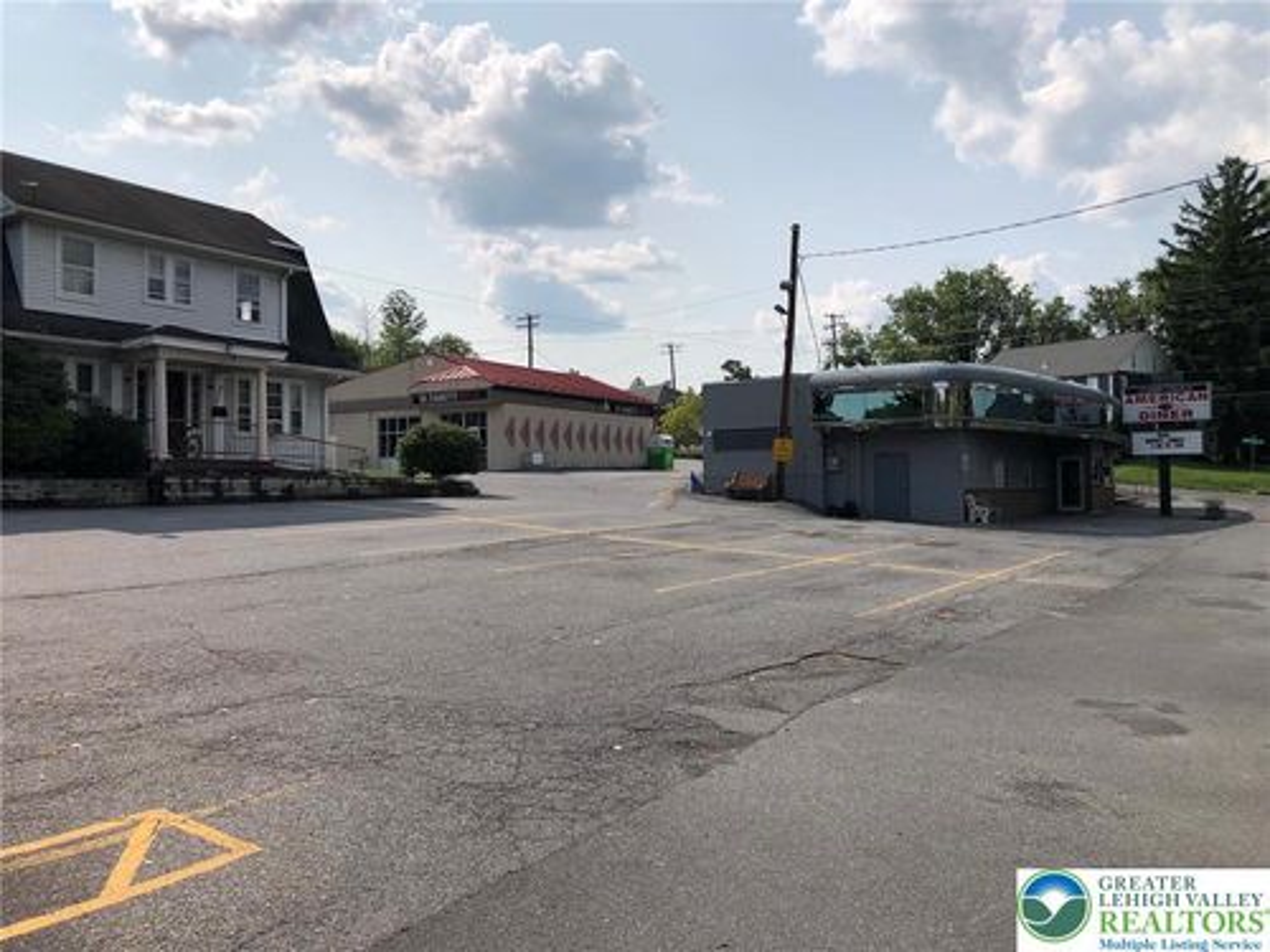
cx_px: 635
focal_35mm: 28
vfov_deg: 49.7
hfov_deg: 63.4
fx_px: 1027
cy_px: 476
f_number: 1.8
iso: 20
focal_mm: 3.99
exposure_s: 1/3690
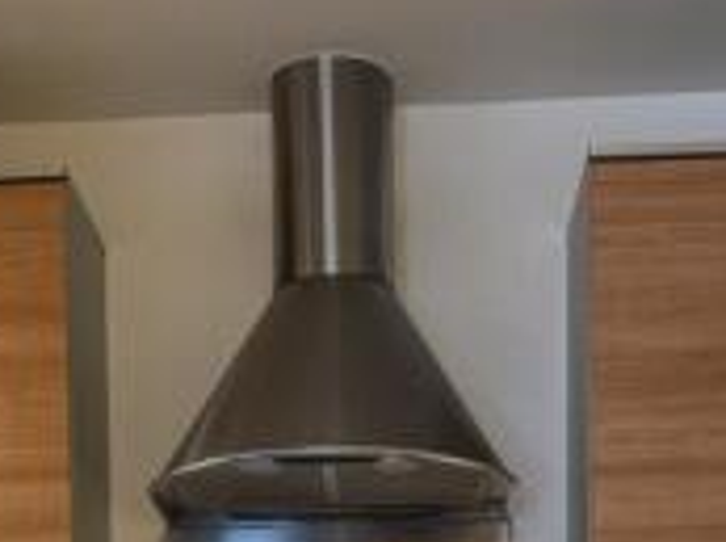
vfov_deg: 16.2
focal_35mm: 81
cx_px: 287
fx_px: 1695
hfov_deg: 24.1
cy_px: 872
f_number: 1.78
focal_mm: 6.76
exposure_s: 1/50
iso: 320
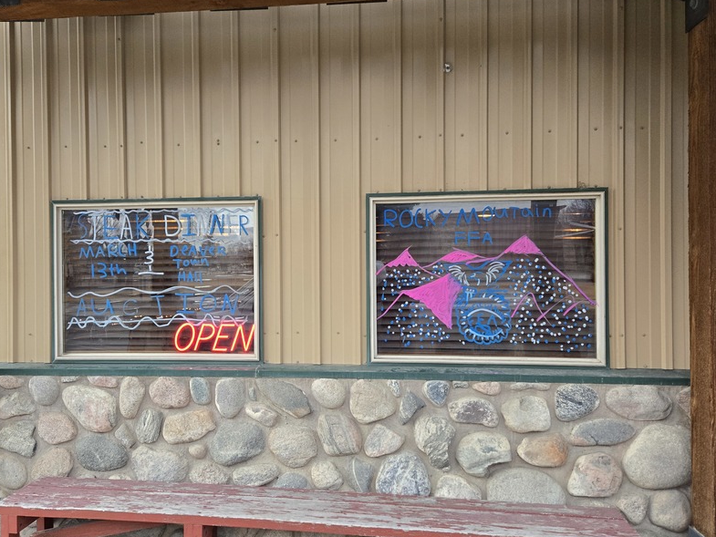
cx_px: 300
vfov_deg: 46.8
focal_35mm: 30
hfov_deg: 59.6
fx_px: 621
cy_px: 266
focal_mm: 5.4
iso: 125
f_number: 1.8
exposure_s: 1/180
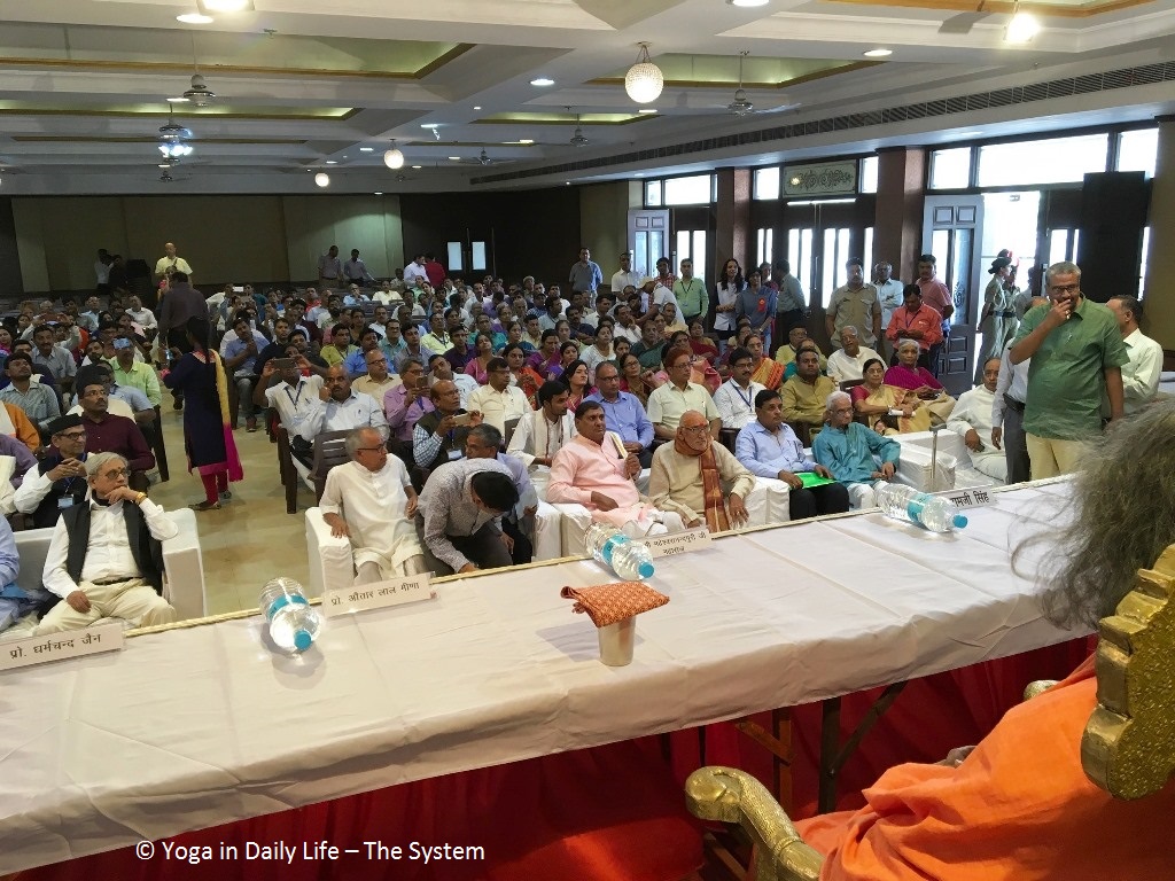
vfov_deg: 48.2
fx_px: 984
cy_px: 440
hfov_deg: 61.7
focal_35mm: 29
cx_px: 588
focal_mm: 4.15
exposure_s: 1/33
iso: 64
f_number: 2.2
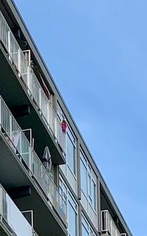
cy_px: 368
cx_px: -39
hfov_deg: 7.4
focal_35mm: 175
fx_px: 1122
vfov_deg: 11.4
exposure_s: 1/1748
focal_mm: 4.25
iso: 25
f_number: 1.8
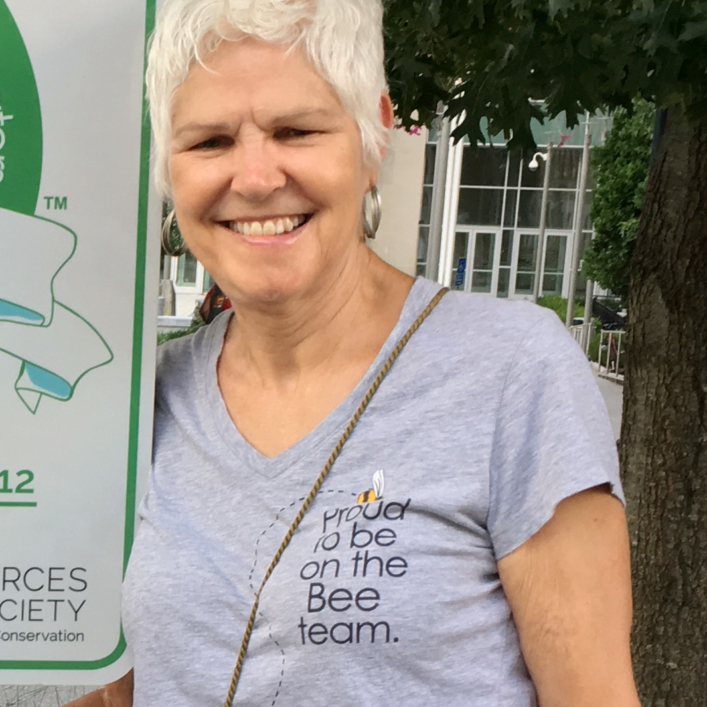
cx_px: -129
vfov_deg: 17.8
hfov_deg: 17.2
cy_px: 571
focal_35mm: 97
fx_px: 2241
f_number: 2.2
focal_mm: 4.15
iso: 40
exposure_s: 1/120
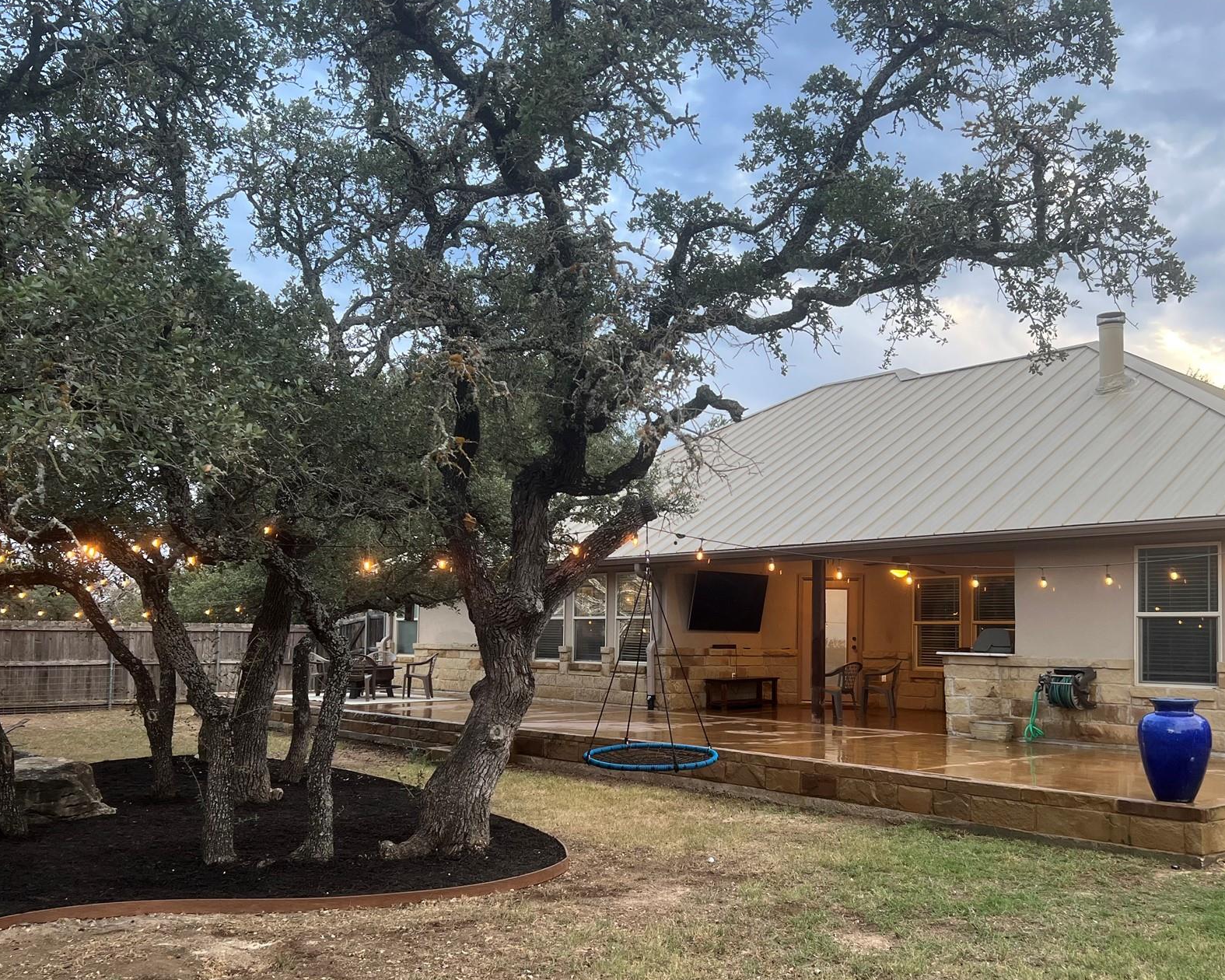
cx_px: 607
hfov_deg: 54.2
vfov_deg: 44.3
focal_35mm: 33
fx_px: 1196
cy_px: 587
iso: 100
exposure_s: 1/120
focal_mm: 5.7
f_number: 1.5
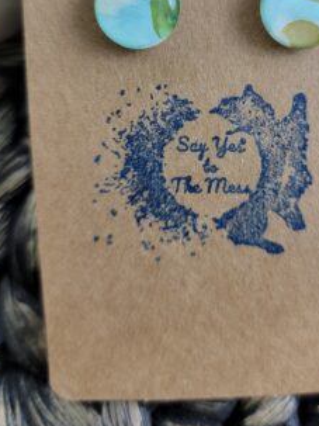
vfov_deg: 41.7
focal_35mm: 44
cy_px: 108
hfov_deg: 32.4
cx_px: 228
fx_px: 541
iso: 250
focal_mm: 6.7
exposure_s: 1/40
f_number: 1.8
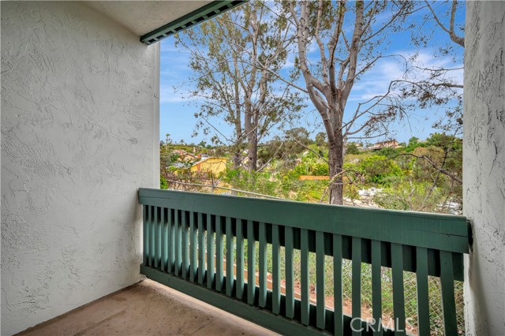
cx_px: 252
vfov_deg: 75.4
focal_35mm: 16
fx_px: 217
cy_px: 168
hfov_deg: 98.6
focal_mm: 15.5
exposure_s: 1/400
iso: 400
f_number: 8
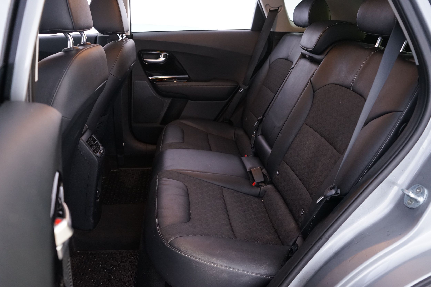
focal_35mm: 28
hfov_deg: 65.5
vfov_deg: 46.3
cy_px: 144
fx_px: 335
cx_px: 216
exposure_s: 1/10
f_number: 5
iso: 2500
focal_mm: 28
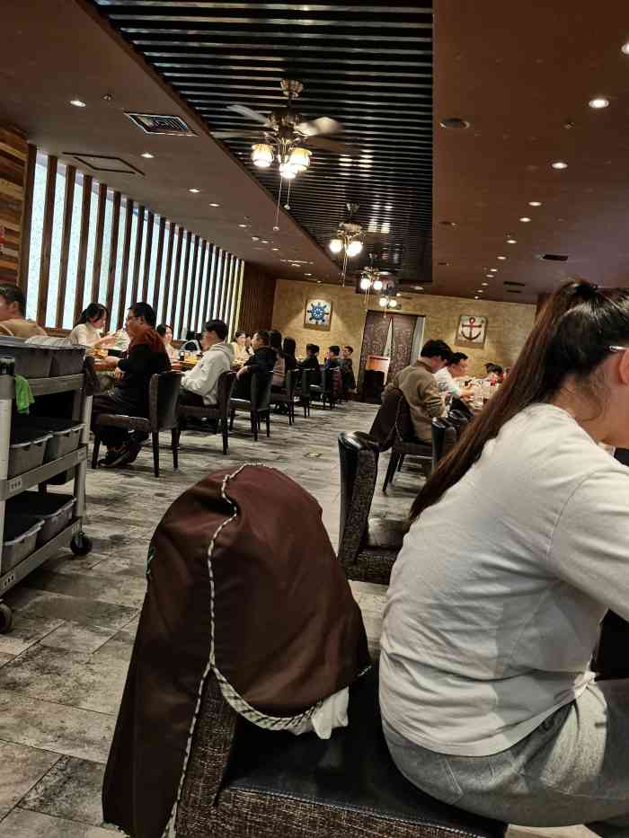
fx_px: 654
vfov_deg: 65.3
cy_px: 419
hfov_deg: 51.4
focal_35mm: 27
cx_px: 314
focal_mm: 4.94
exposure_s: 1/50
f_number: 1.9
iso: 500
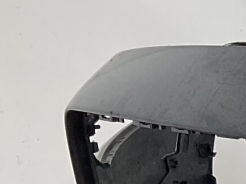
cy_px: 262
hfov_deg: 9.6
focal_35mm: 169
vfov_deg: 8.6
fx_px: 1201
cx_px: 696
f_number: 1.8
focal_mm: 3
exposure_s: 1/100
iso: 20
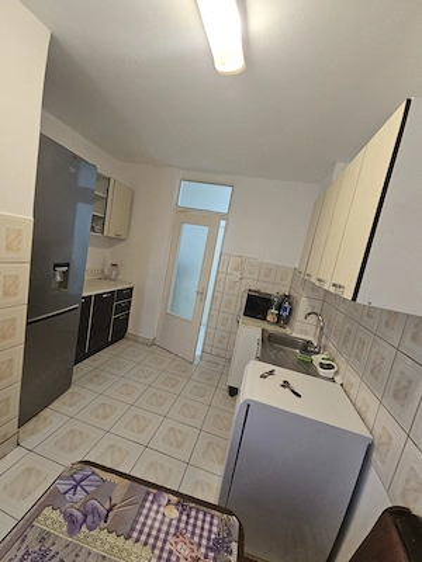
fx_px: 211
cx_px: 211
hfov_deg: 89.9
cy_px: 281
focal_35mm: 13
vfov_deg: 106.2
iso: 500
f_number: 2.2
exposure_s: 1/70.9
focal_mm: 2.2
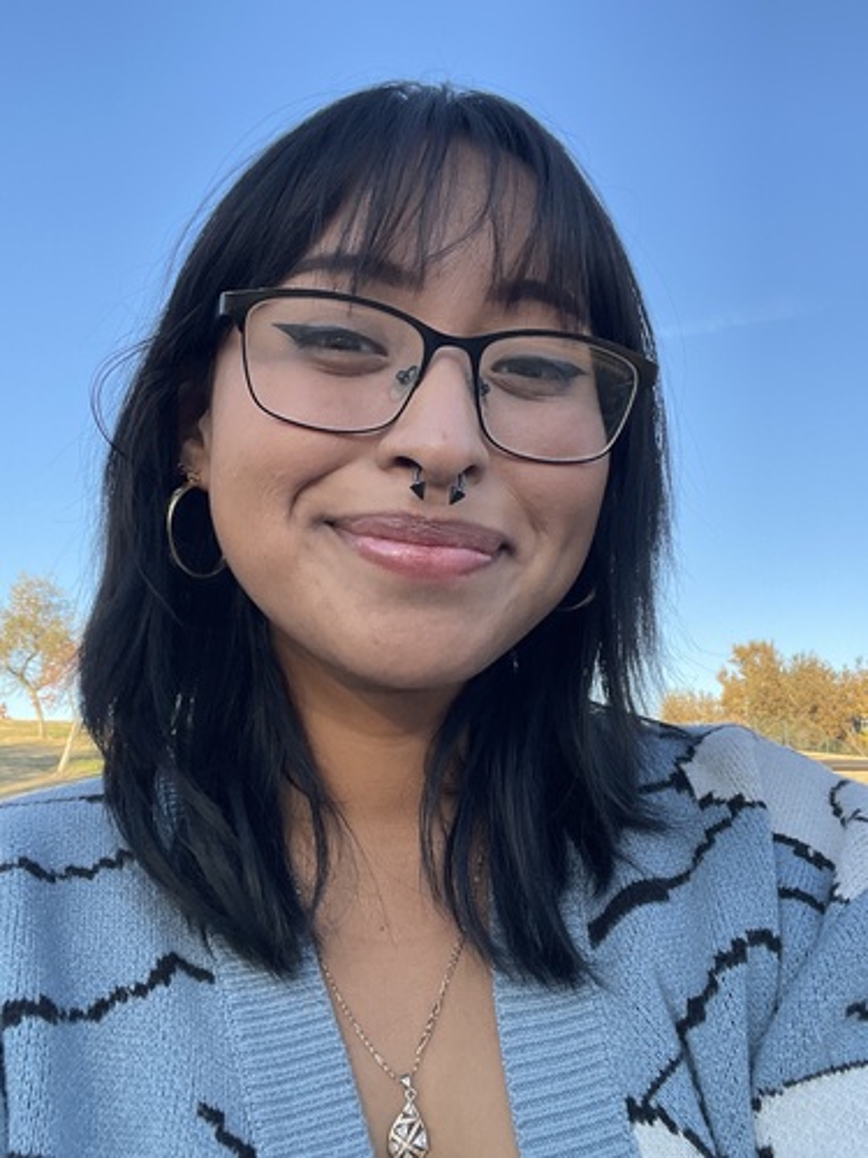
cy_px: 579
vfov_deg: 60.0
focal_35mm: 30
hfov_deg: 46.8
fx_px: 1003
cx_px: 434
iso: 25
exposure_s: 1/266
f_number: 2.2
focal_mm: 2.71
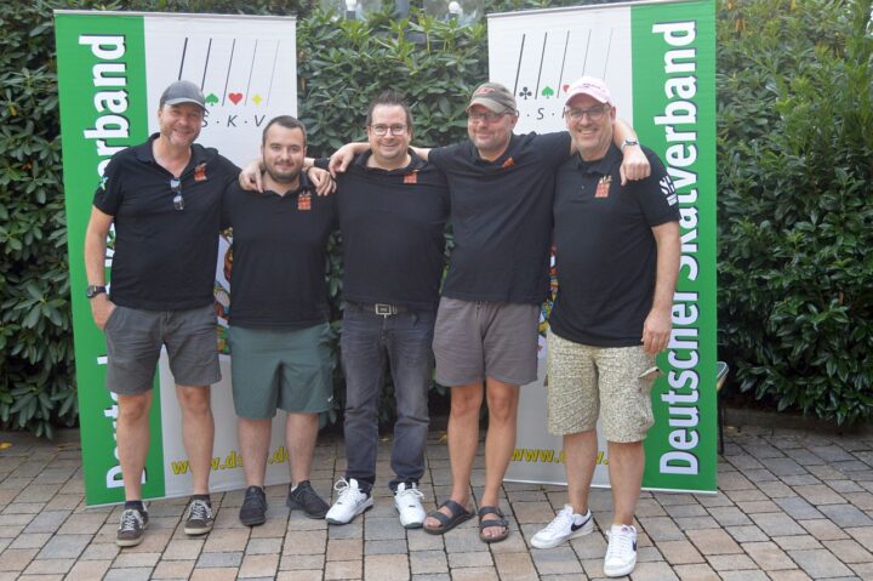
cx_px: 436
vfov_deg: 34.2
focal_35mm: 39
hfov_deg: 49.6
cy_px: 290
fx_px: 945
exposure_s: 1/80
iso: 400
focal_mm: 26
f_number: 4.5
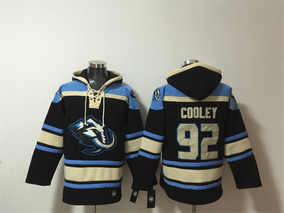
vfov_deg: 48.2
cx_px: 142
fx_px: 238
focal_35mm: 29
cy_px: 106
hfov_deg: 61.7
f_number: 2.2
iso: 125
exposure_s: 1/8
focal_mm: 4.15
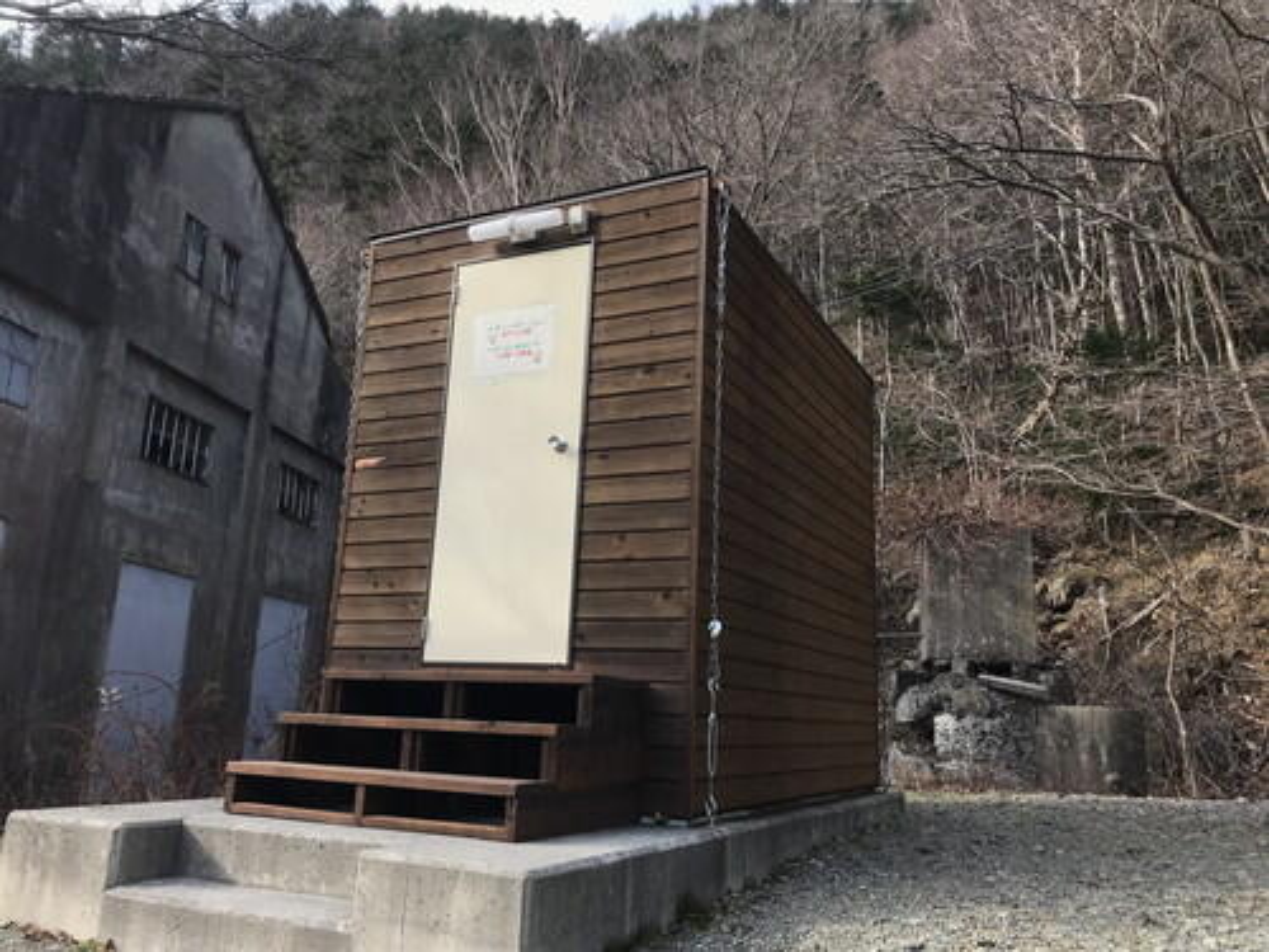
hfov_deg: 63.4
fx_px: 1026
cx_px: 634
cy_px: 476
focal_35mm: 28
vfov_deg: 49.7
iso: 20
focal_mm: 3.99
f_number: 1.8
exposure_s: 1/656
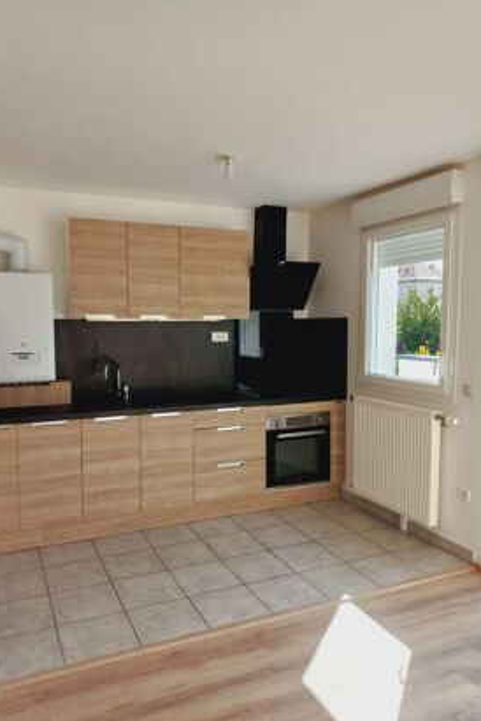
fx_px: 541
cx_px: 218
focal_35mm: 27
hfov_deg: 47.9
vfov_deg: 67.4
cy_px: 371
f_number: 1.8
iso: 25
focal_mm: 4.6
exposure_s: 1/150
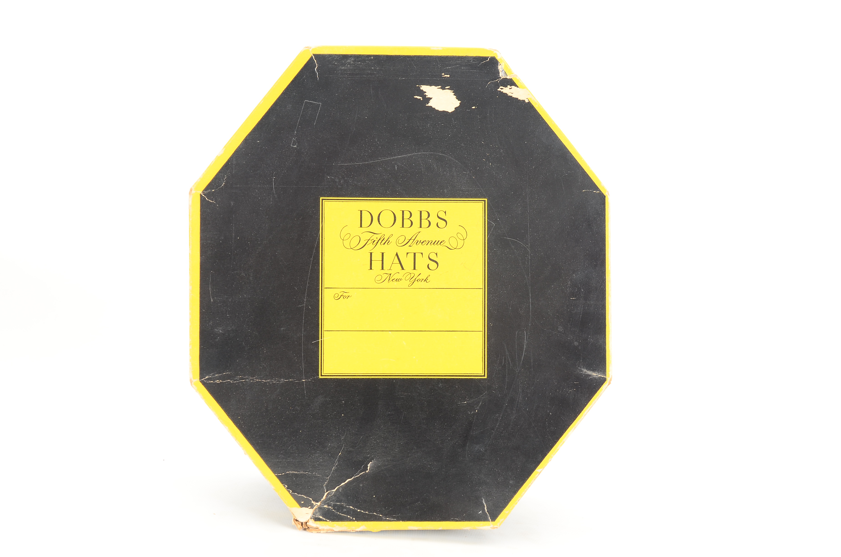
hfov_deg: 45.0
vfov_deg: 30.7
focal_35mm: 44
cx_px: 420
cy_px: 278
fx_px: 1014
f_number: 9
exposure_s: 1/80
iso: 250
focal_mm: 29
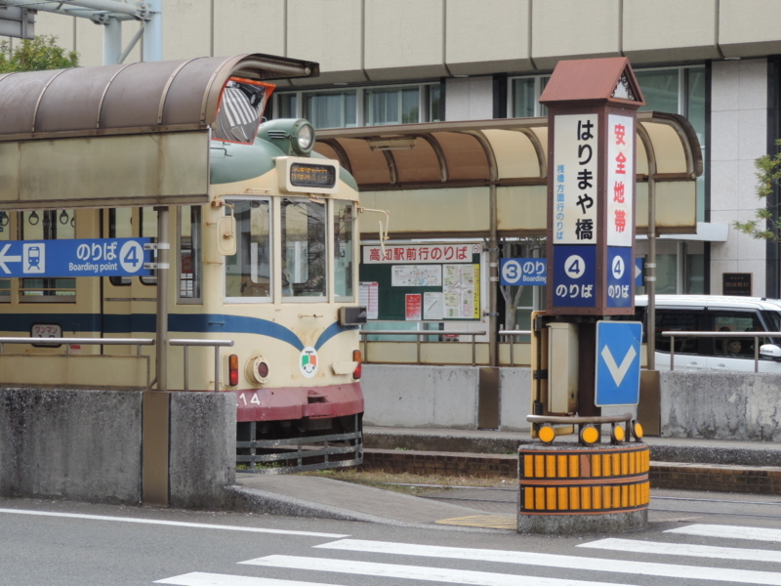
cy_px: 293
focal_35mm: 100
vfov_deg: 14.8
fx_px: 2256
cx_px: 390
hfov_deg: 19.6
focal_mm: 17.8
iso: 80
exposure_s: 1/100
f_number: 4.1
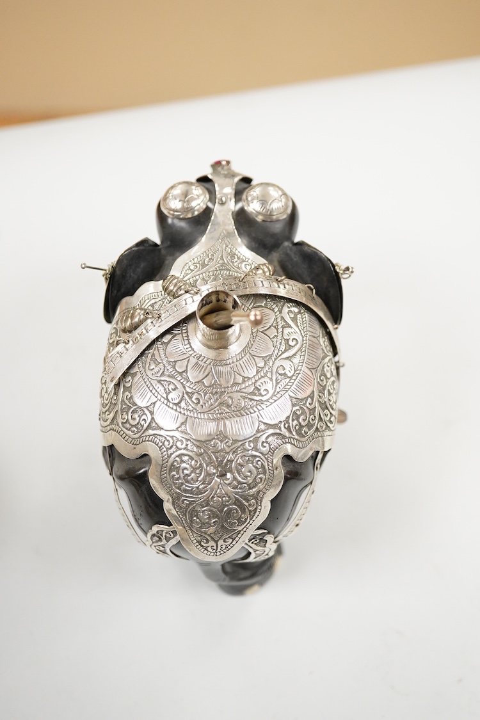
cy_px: 360
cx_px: 240
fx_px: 900
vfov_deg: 43.6
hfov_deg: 29.9
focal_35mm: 45
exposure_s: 1/320
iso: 2500
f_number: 3.5
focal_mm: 30
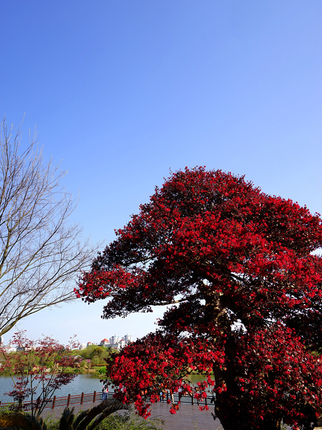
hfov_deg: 66.0
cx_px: 161
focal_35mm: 20
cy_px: 235
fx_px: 248
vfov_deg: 81.6
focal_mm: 18
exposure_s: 1/125
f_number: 6.3
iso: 100
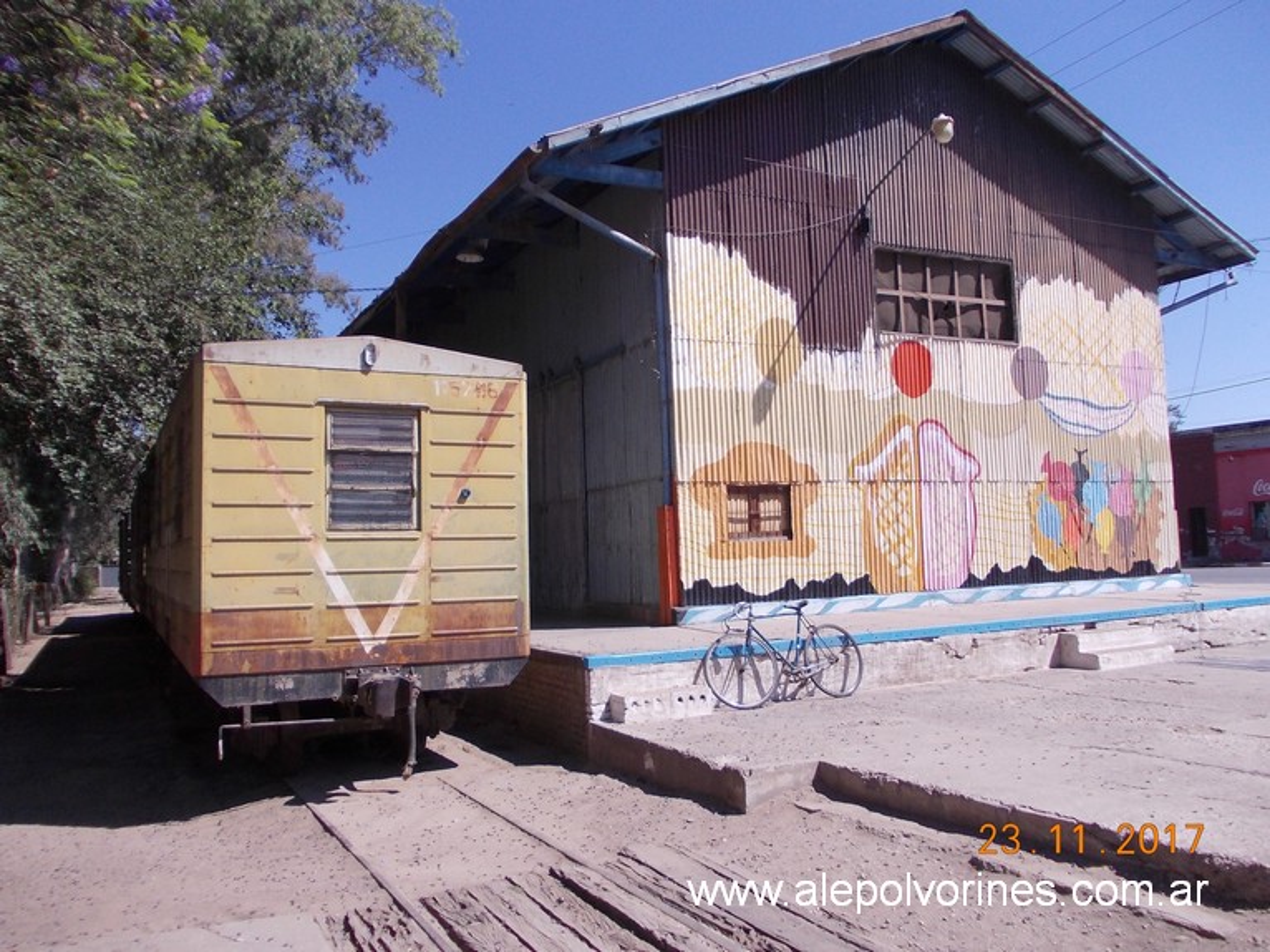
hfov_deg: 63.5
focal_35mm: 28
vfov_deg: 49.7
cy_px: 476
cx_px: 635
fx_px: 1027
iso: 80
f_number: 5.4
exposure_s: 1/320
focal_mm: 4
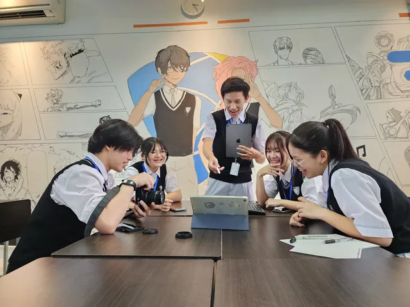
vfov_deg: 58.9
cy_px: 154
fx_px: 272
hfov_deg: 73.9
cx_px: 205
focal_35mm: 23
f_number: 1.8
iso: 640
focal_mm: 6.4
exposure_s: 1/50
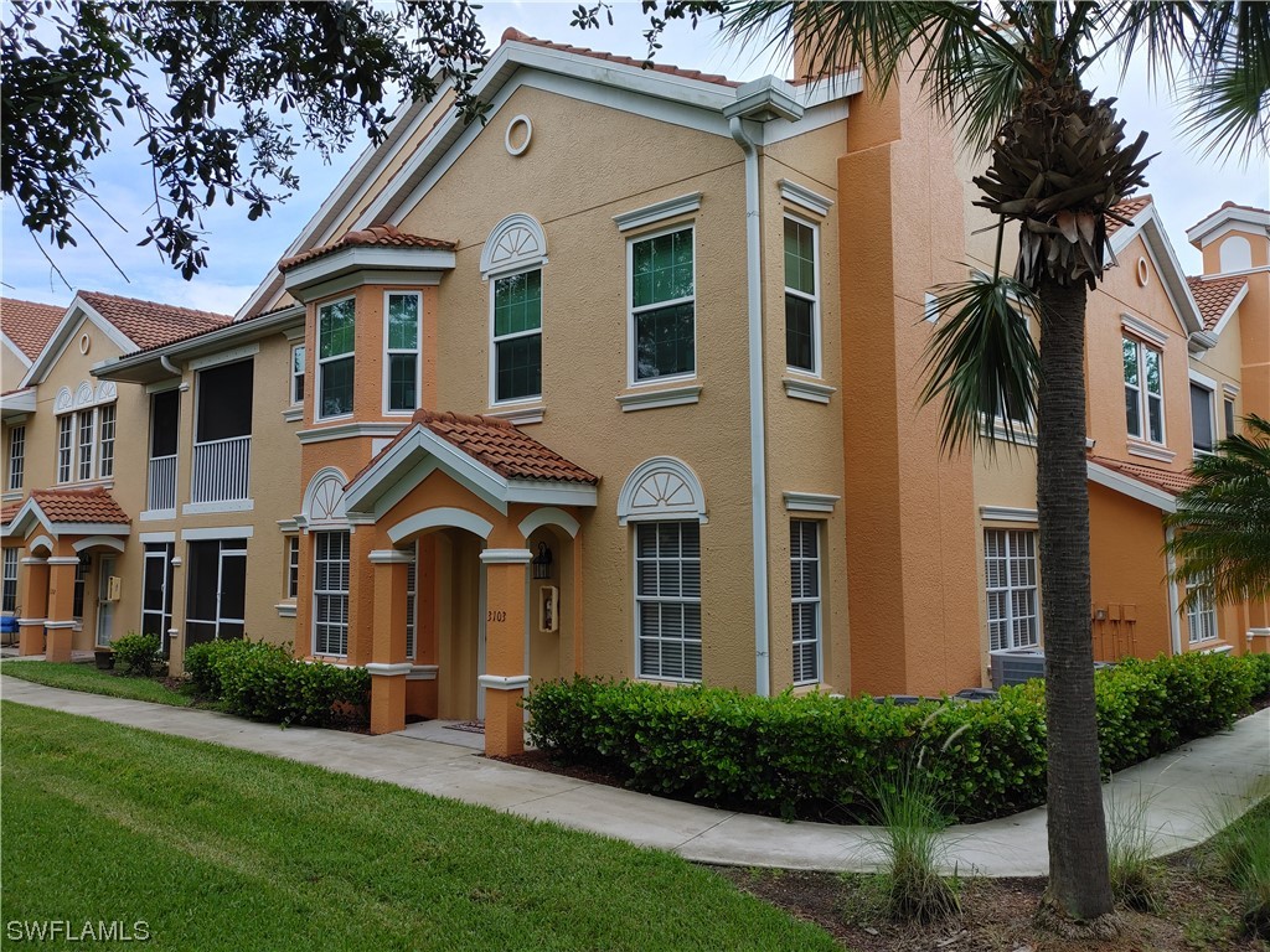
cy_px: 476
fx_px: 954
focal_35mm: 26
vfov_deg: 53.1
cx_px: 635
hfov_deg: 67.3
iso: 50
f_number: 1.8
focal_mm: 5.58
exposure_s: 1/847
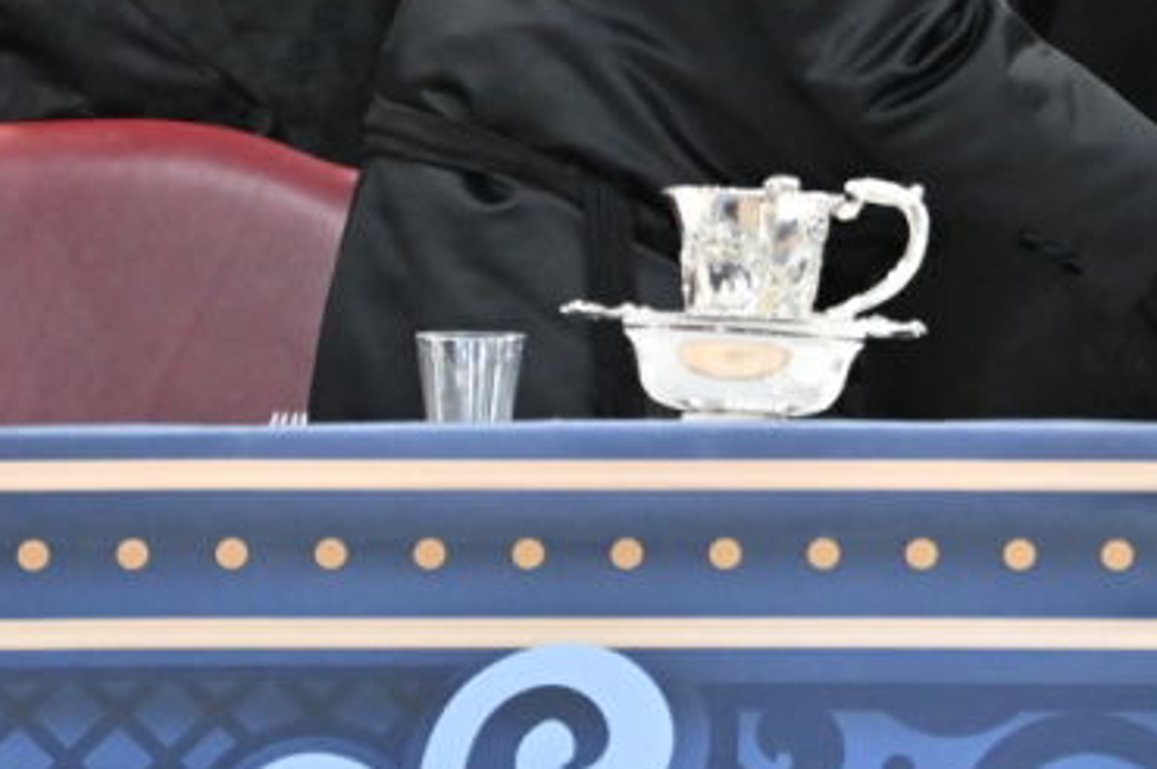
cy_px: -272
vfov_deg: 2.1
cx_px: 1570
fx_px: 21353
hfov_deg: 3.1
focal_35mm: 665
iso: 1600
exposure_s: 1/400
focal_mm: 160
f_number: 2.8
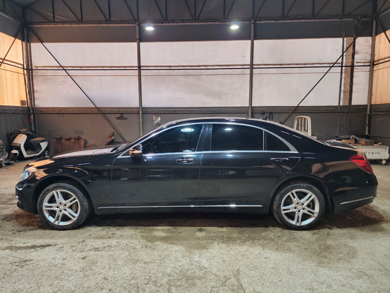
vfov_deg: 58.9
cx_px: 195
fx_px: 259
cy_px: 146
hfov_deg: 73.9
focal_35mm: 23
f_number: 1.8
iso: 100
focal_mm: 6.4
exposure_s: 1/120
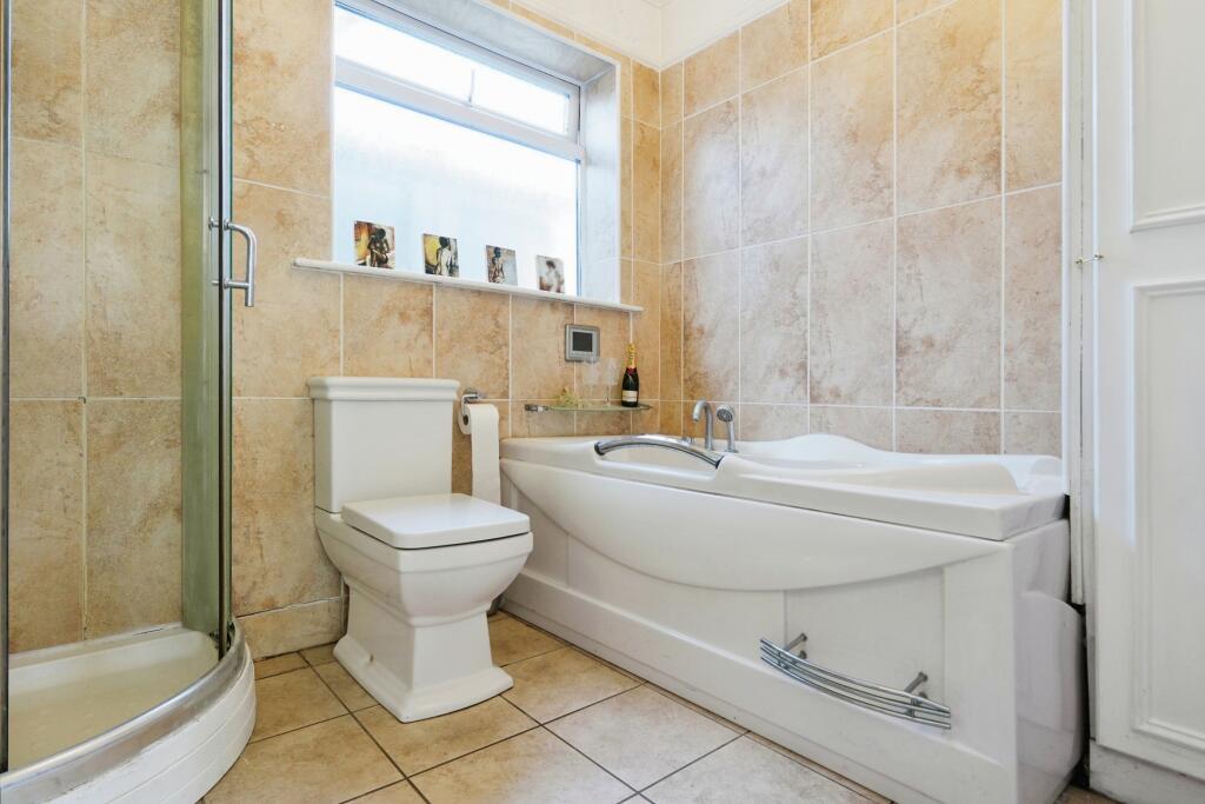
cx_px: 602
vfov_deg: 63.2
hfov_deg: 85.4
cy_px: 402
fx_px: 653
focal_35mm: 20
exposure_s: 1/25
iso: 400
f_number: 4
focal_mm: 13
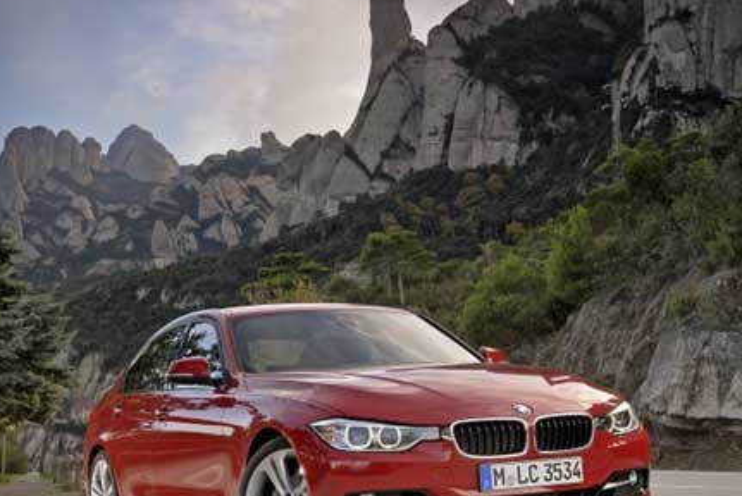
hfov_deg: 31.0
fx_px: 1334
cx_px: 461
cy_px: 289
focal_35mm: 65
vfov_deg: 21.0
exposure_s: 1/30
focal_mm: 31
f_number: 11
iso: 280
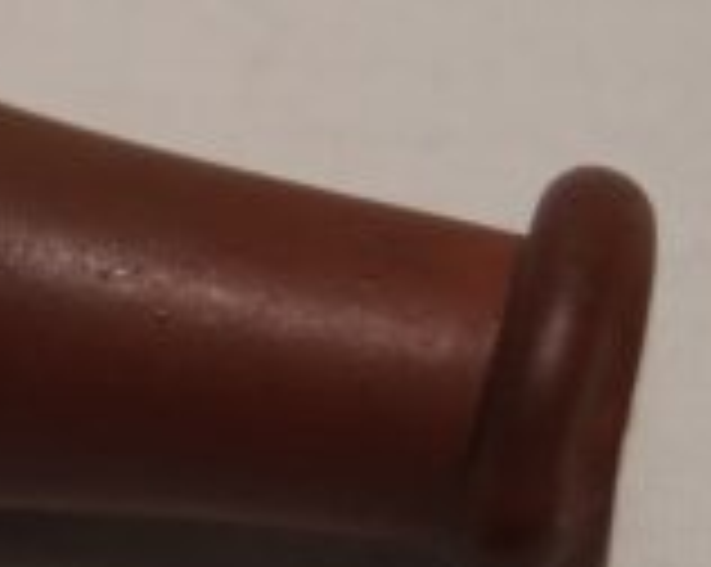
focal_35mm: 314
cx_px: -144
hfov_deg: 6.1
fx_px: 6597
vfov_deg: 4.9
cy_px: 297
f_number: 5.6
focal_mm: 55
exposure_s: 1/100
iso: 1000
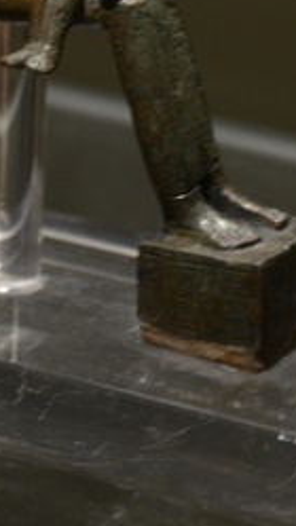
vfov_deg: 6.0
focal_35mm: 360
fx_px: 5025
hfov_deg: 3.4
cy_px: -91
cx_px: 13
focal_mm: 86
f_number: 5.6
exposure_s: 1/15
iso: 1000
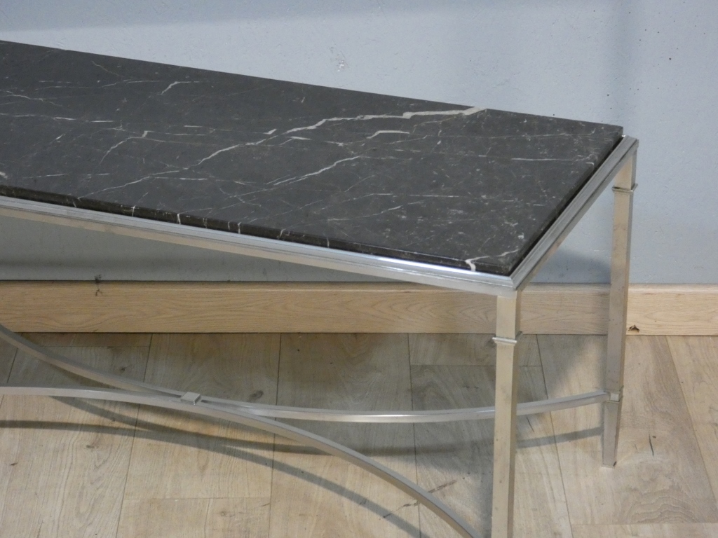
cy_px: 269
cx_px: 359
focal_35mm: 107
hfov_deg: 18.4
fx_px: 2219
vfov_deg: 13.8
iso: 1000
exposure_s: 1/80
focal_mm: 19.2
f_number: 4.9
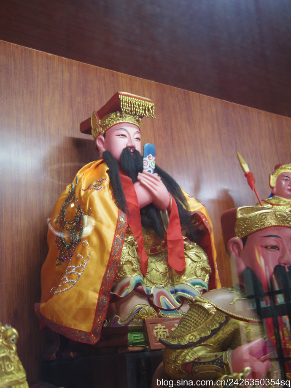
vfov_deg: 40.4
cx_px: 146
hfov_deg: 30.9
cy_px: 194
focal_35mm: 47
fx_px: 527
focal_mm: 8.5
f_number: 1.9
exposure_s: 1/13
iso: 125
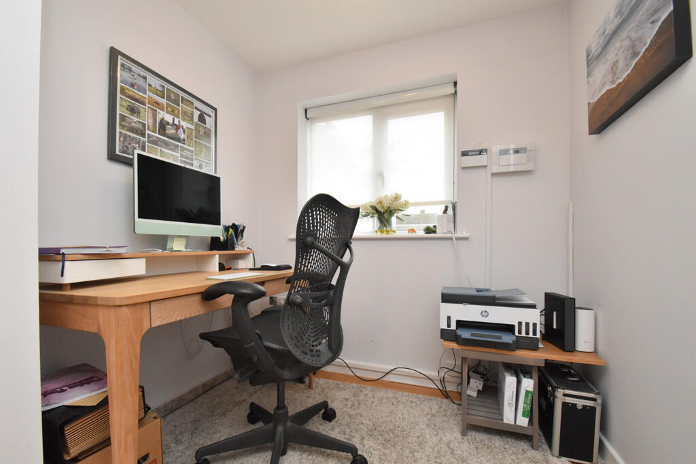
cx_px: 348
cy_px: 232
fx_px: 290
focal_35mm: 15
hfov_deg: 100.4
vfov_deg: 77.3
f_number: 10
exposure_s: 1/60
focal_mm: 10
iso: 1600
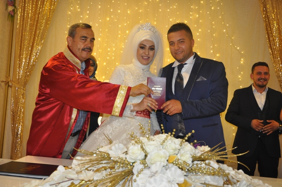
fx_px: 293
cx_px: 141
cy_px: 94
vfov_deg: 35.4
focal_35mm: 38
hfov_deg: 51.3
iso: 800
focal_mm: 25
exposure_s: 1/60
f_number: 3.8
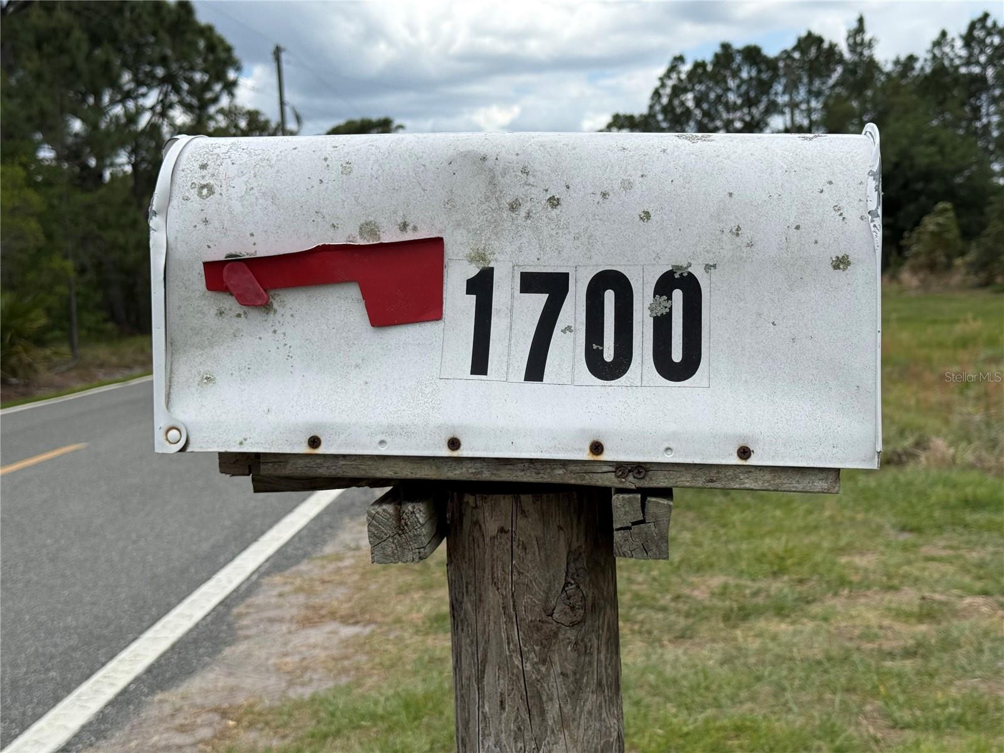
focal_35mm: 48
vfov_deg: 30.3
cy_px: 376
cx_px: 502
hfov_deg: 39.7
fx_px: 1392
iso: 64
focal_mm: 6.76
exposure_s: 1/5587
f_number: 1.78
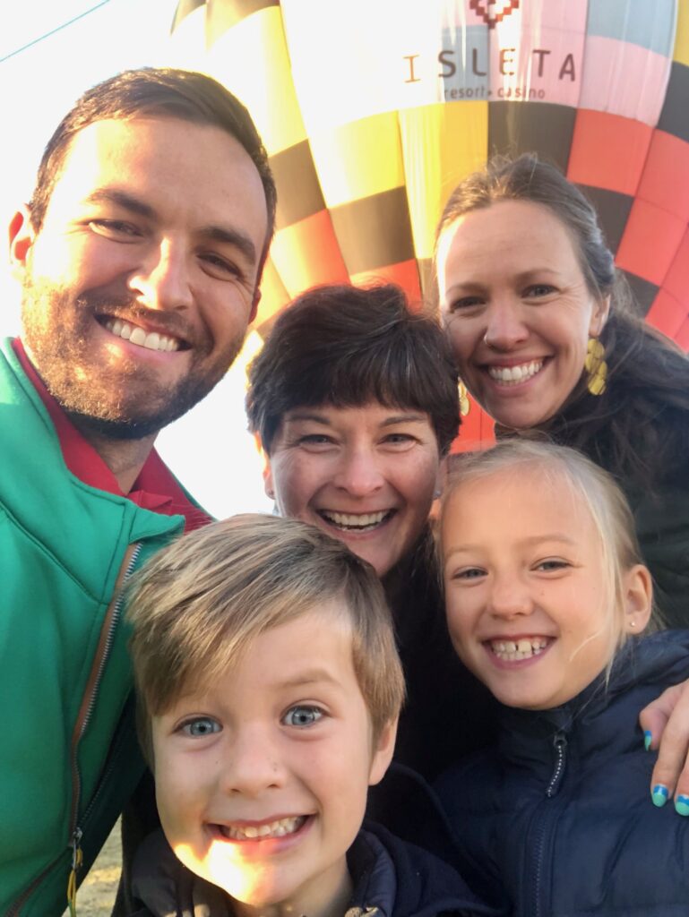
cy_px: 458
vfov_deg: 56.8
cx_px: 344
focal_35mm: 32
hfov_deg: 44.2
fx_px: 849
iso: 64
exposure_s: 1/120
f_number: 2.2
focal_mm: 2.87
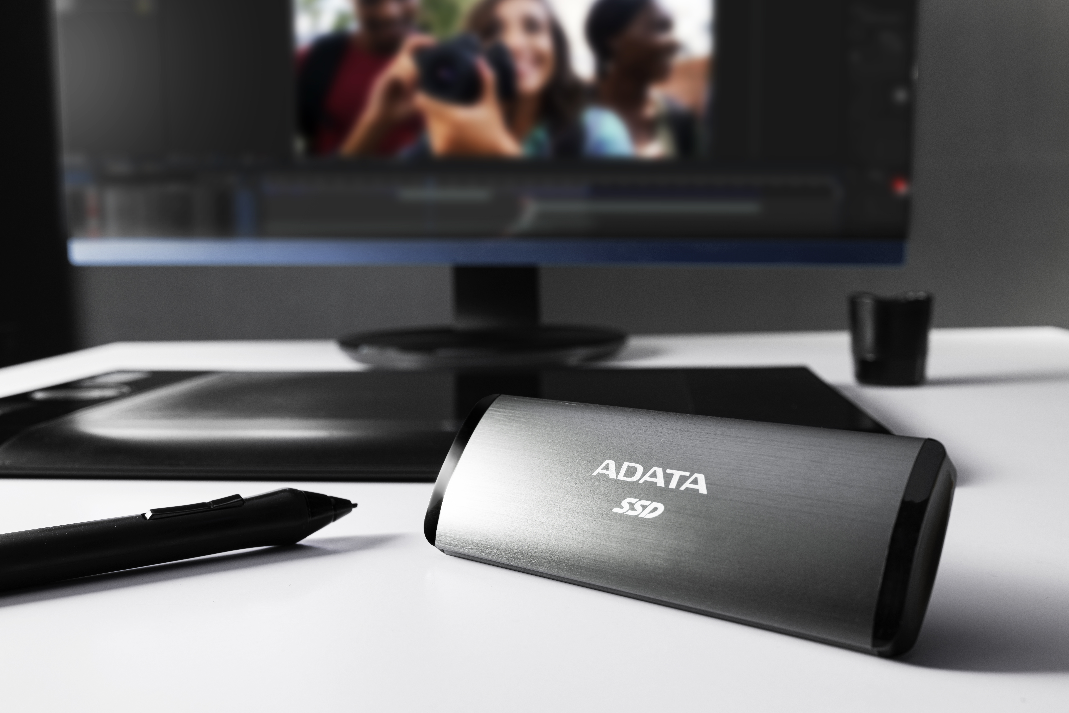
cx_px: 534
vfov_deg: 37.9
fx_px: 1039
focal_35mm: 35
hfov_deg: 54.4
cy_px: 356
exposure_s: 1/60
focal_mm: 35
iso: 100
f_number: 9
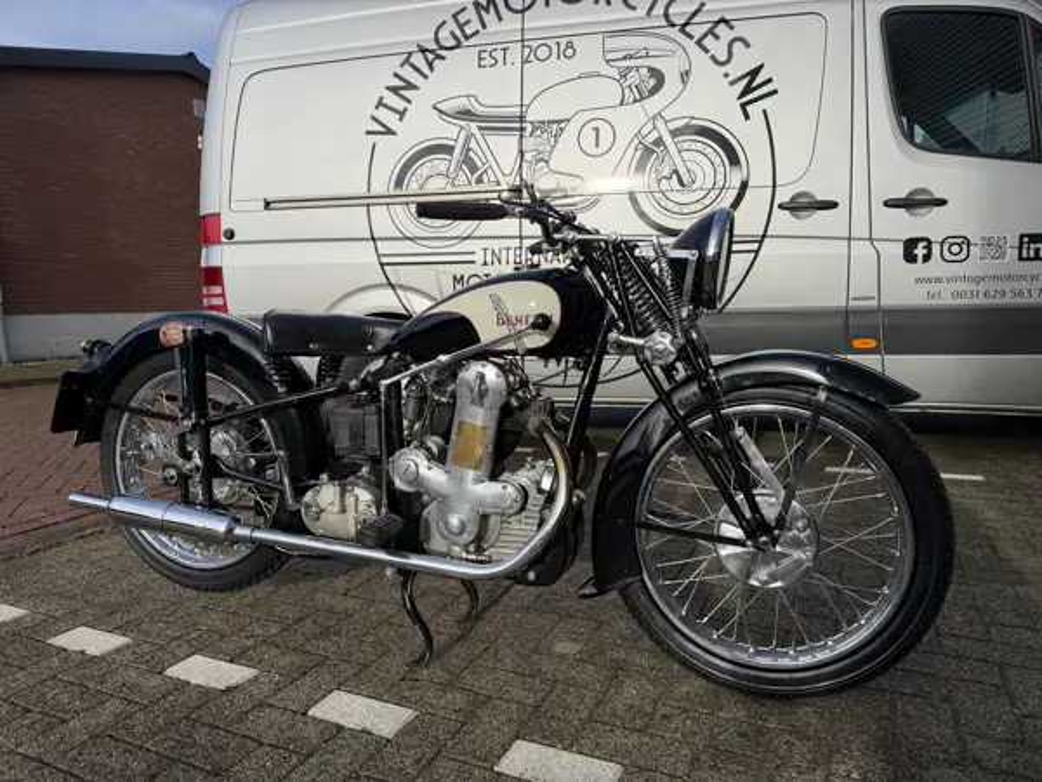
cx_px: 521
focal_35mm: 24
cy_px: 391
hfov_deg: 71.6
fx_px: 722
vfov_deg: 56.8
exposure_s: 1/4405
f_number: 1.78
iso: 80
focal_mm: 6.76
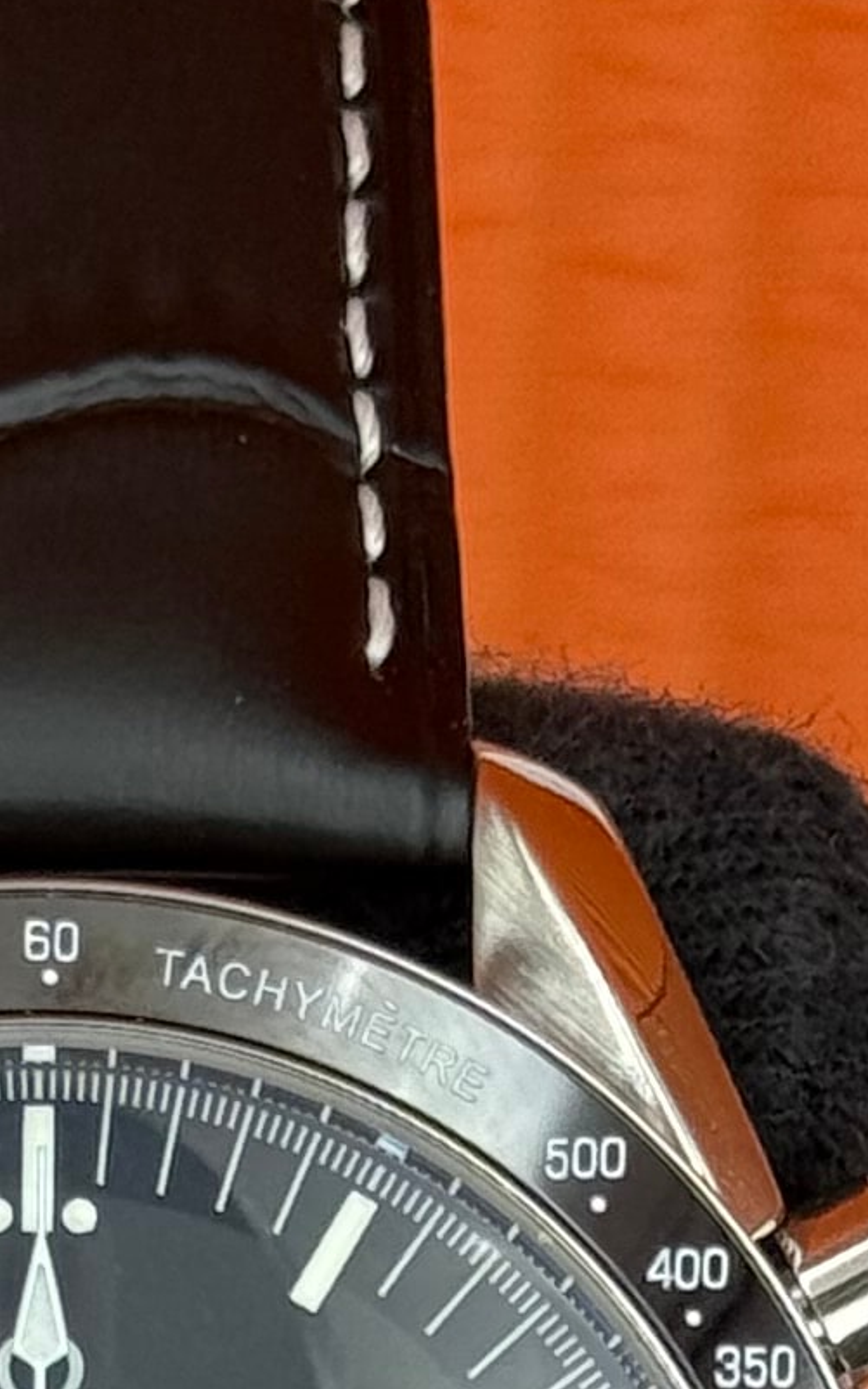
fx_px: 9684
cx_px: 83
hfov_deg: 5.1
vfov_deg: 8.1
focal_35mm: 256
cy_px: 1892
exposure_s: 1/122
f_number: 1.78
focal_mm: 6.76
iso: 50
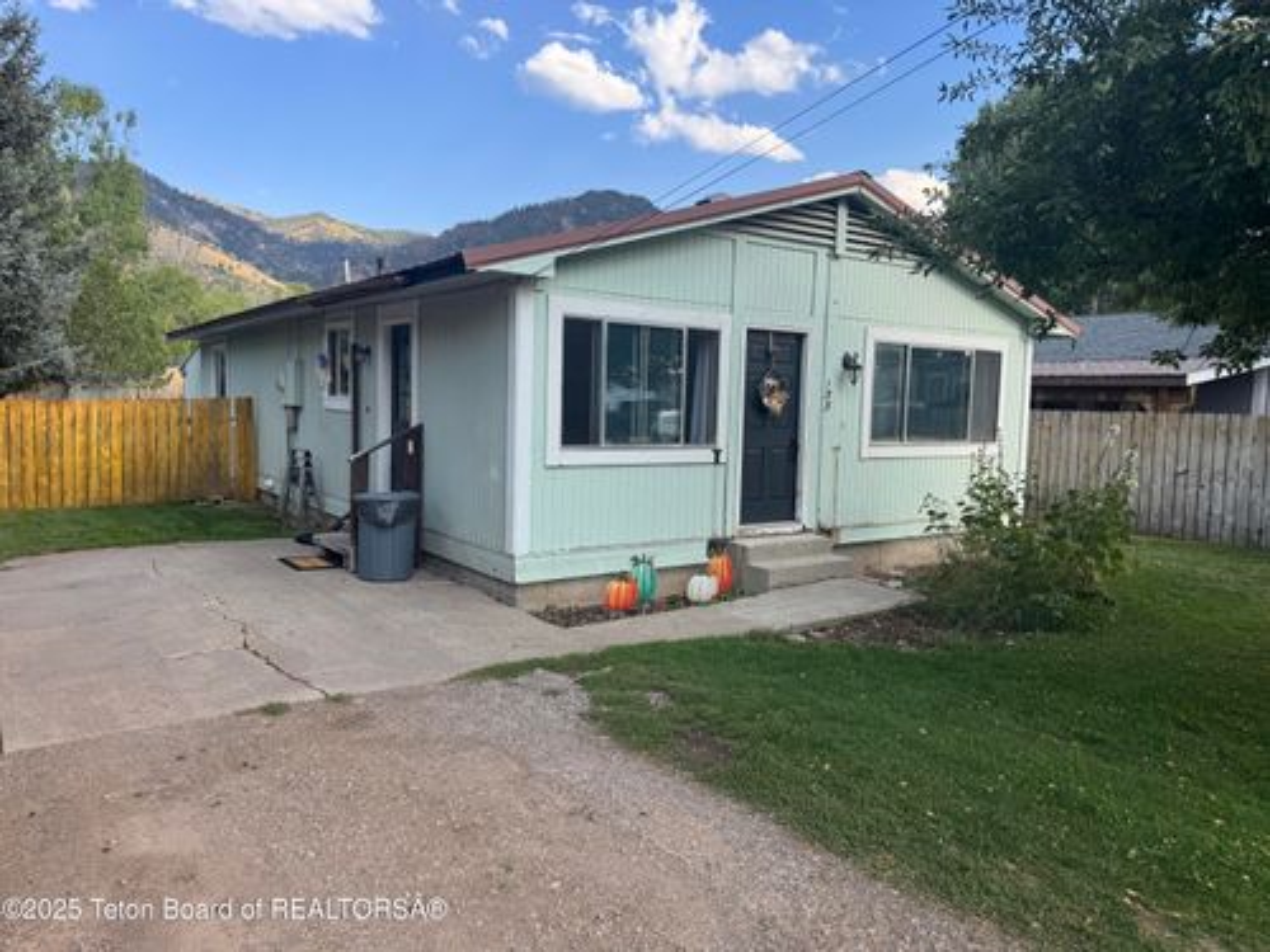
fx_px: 881
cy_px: 476
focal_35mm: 24
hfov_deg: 71.6
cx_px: 635
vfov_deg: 56.8
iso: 80
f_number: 1.78
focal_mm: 6.76
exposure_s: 1/1112
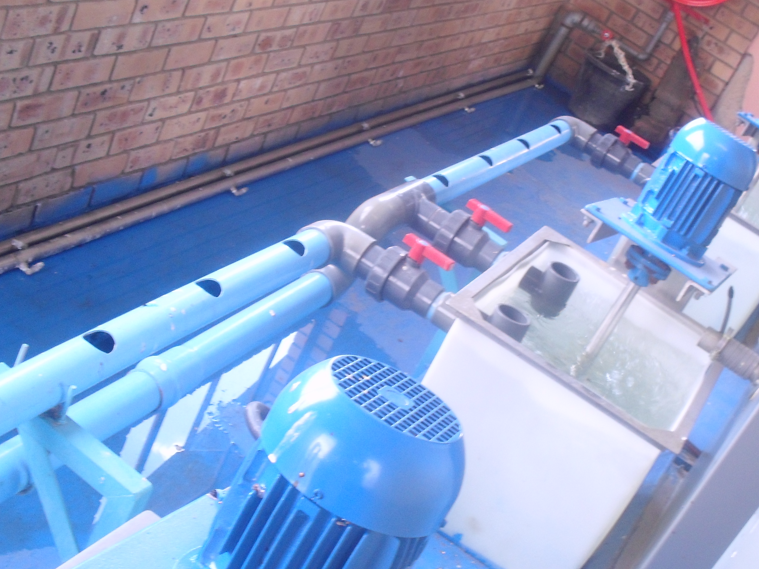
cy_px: 353
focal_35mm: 51
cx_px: 475
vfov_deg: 28.5
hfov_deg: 37.3
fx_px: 1118
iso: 160
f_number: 3.2
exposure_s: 1/45
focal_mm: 6.3
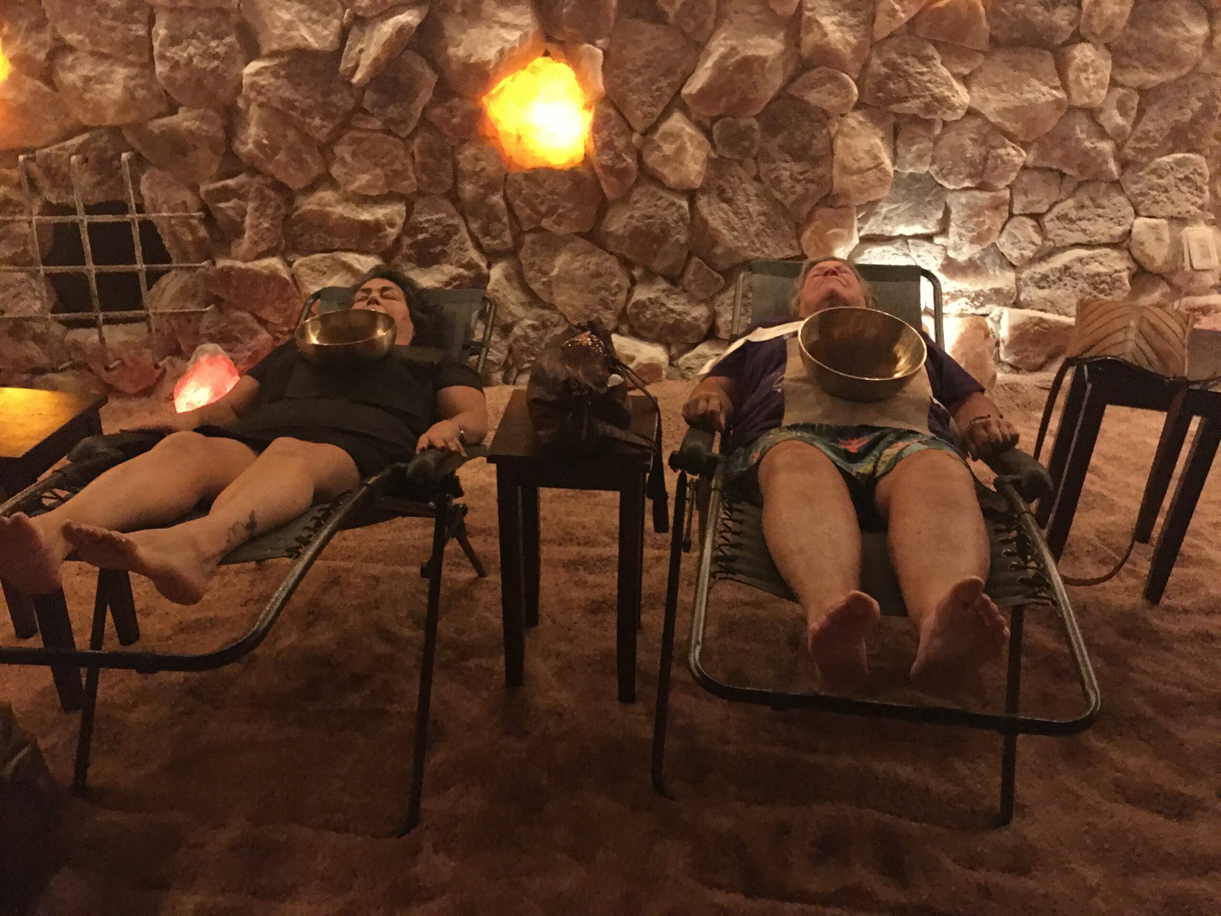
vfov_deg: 48.2
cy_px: 458
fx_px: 1023
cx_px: 610
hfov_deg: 61.7
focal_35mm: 29
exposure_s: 1/4
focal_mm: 4.15
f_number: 2.2
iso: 250
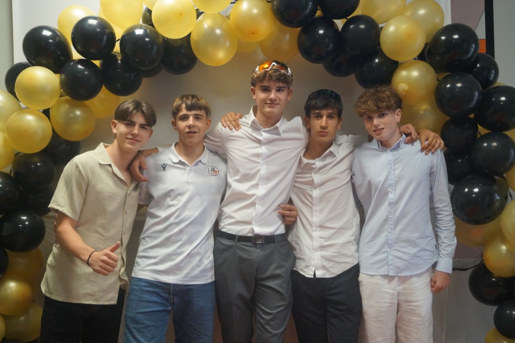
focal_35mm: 39
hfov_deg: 49.6
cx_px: 258
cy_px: 172
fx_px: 558
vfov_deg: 34.2
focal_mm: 26
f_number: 4.5
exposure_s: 1/160
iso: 2000
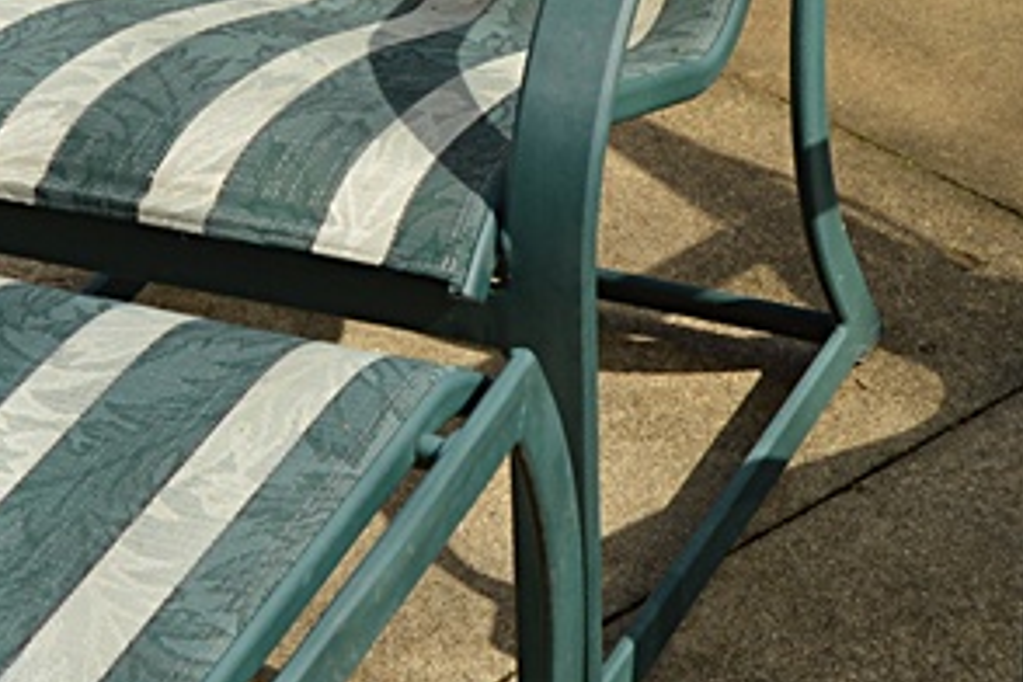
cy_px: 75
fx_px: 2898
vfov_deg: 13.3
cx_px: 261
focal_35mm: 102
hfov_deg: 19.9
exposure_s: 1/200
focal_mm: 20
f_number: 7.1
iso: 100
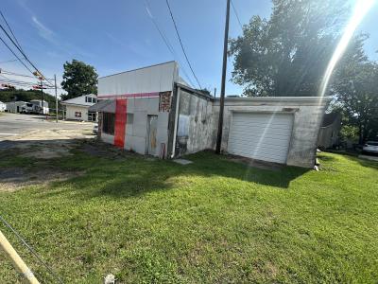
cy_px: 142
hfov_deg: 102.1
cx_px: 189
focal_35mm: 14
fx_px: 153
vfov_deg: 85.7
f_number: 2.2
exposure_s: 1/1103
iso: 50
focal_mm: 2.22
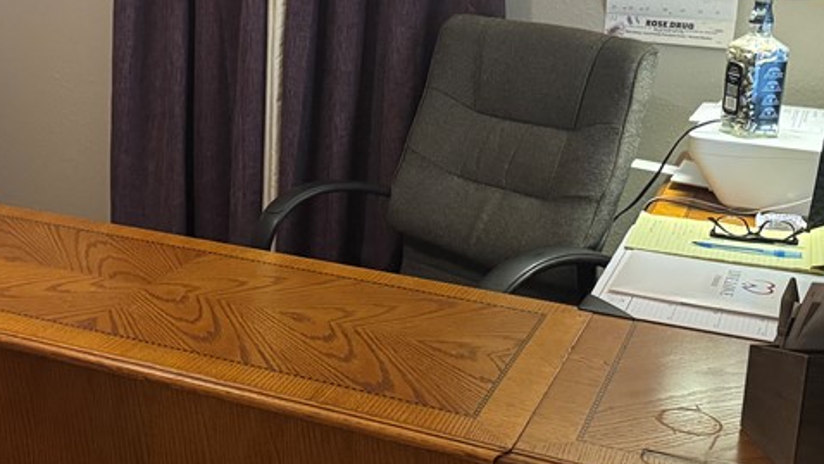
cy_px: 124
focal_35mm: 56
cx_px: 200
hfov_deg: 36.3
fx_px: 1224
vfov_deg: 21.3
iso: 800
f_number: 1.78
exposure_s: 1/40
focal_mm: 6.76
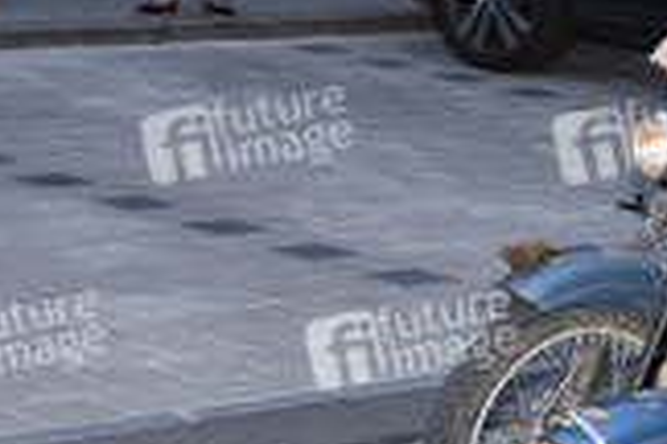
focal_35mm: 181
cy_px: 238
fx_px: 3353
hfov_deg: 11.2
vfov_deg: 7.6
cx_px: 714
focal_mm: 65
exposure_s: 1/160
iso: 500
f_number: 8
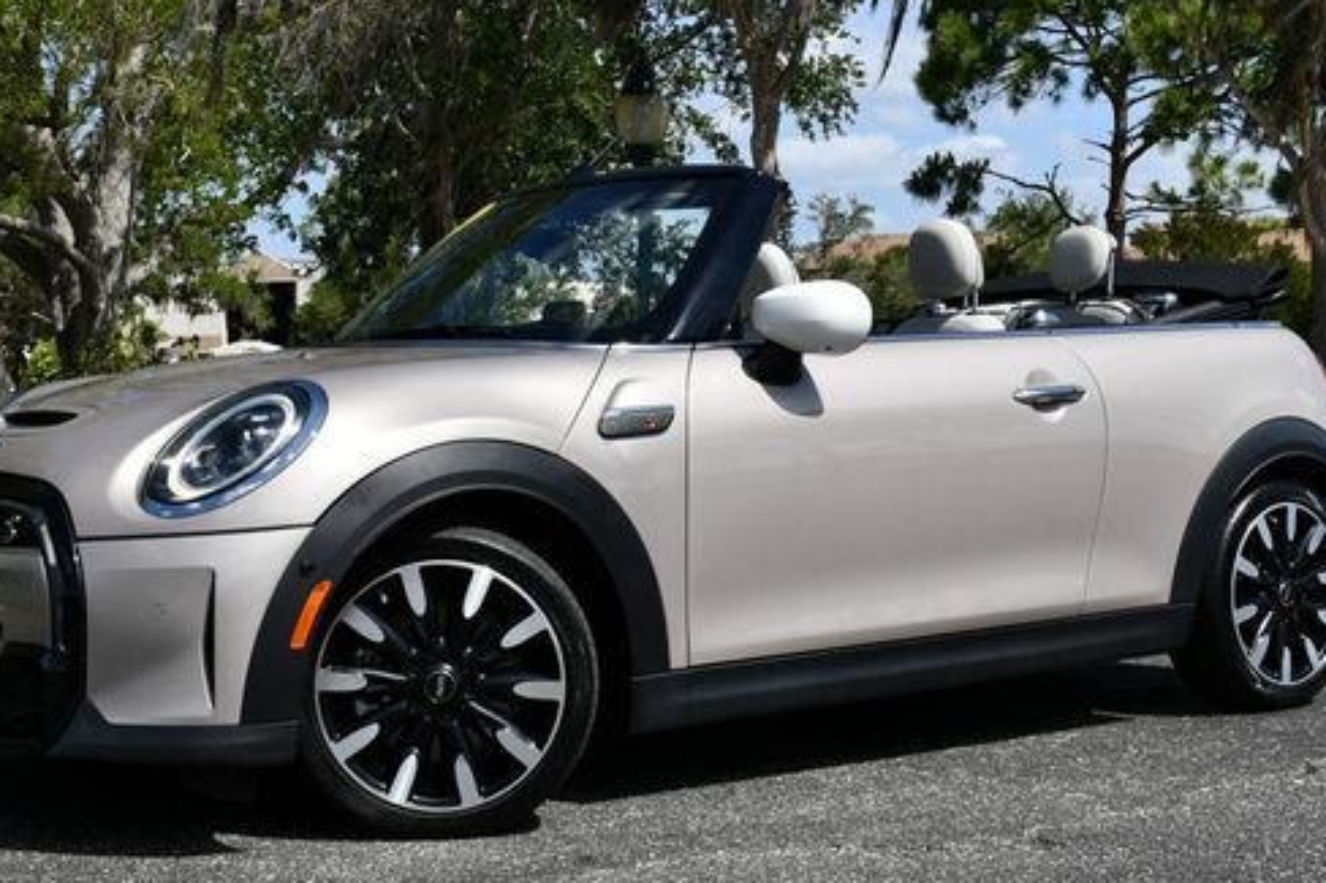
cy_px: 380
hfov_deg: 31.9
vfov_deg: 21.5
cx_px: 639
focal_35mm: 63
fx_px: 2320
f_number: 9
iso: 100
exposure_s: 1/320
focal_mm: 24
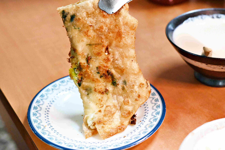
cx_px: 112
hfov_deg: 27.0
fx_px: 469
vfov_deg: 18.2
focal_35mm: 75
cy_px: 75
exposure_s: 1/200
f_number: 3.2
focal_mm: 50
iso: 5600
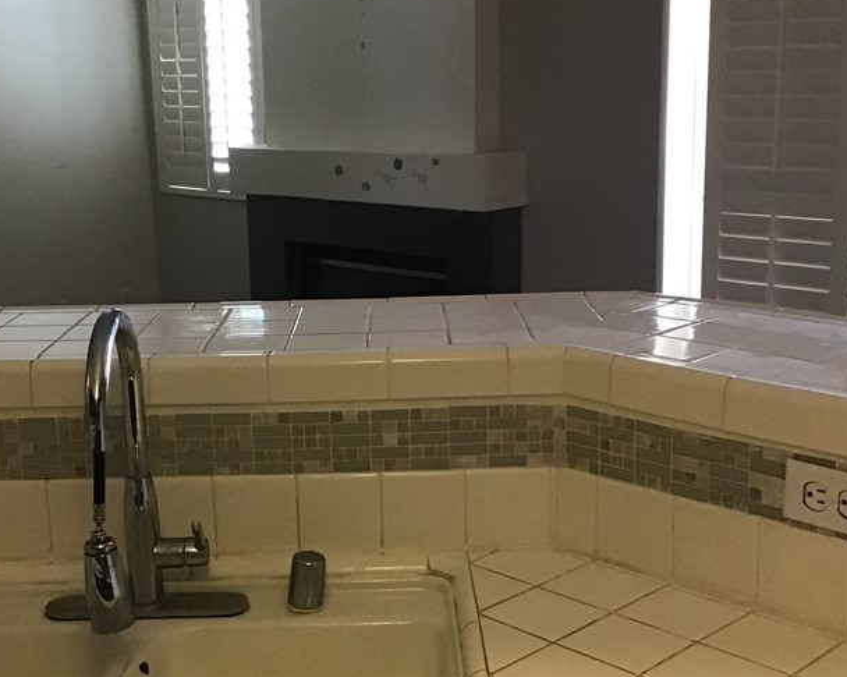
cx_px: 318
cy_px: 336
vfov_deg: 29.7
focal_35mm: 51
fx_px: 1278
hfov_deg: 36.5
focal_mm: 3.3
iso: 200
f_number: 2.4
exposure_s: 1/30
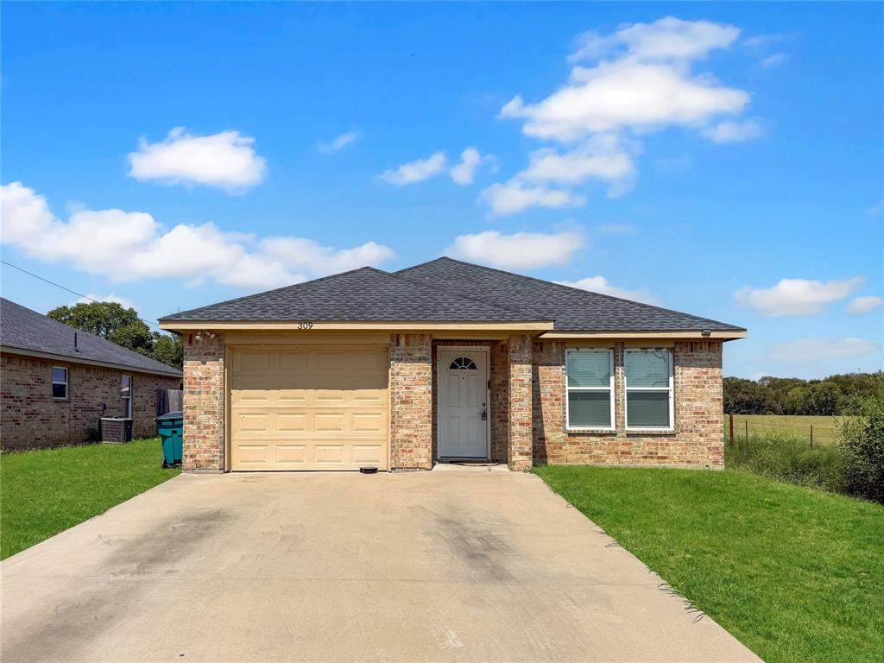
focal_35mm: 24
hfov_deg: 71.6
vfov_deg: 56.8
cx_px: 442
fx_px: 613
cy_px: 332
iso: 80
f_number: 1.8
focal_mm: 6.76
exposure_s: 1/8000
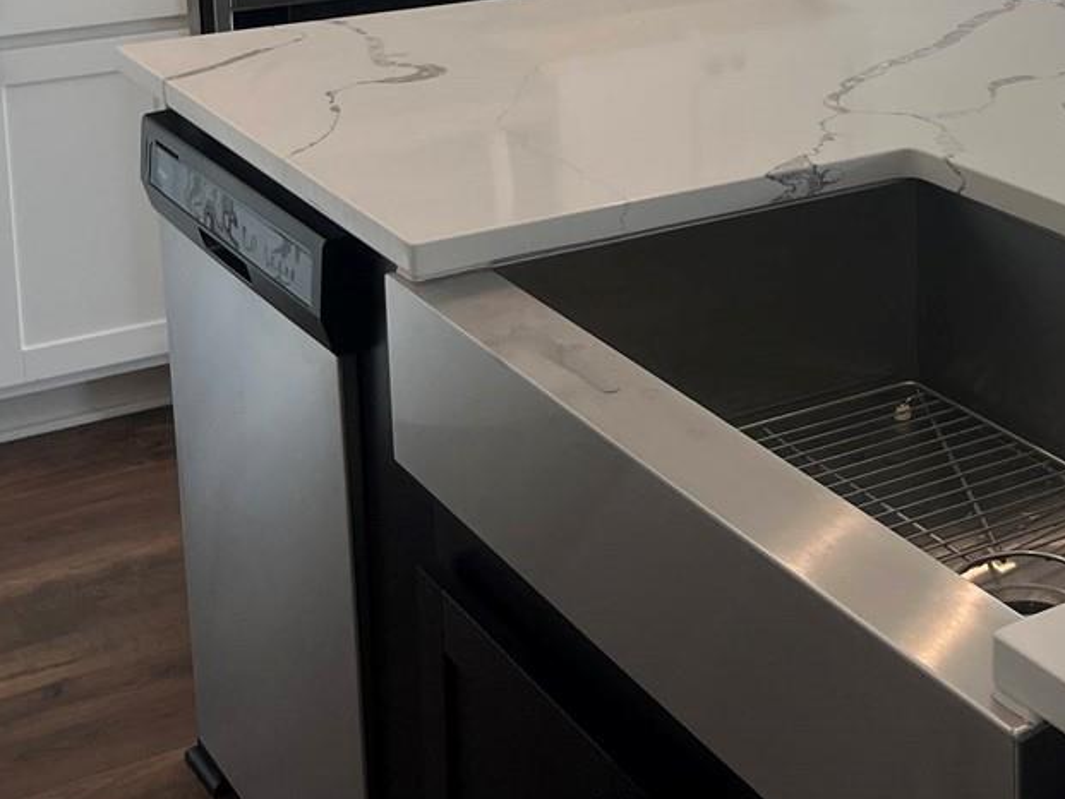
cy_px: -103
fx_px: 2062
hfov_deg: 27.5
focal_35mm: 67
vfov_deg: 20.8
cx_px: 1029
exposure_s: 1/174
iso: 40
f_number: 1.6
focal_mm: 5.1
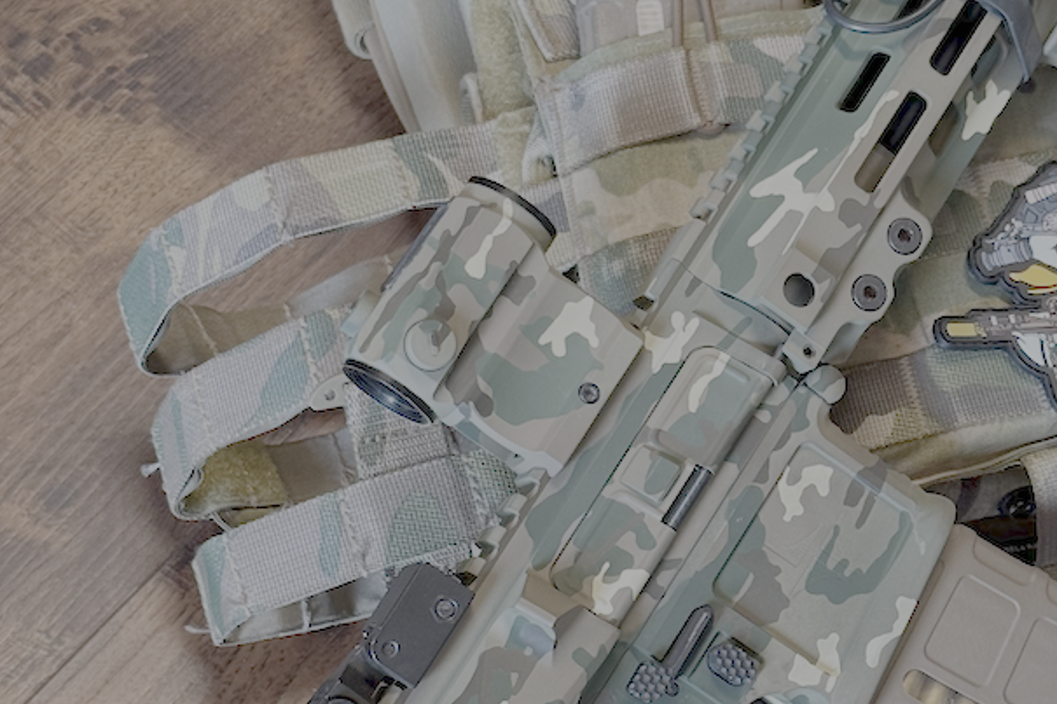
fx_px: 3229
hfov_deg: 18.5
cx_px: 802
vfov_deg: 12.4
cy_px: 453
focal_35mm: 110
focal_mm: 6.76
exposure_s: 1/60
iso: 125
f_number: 1.78
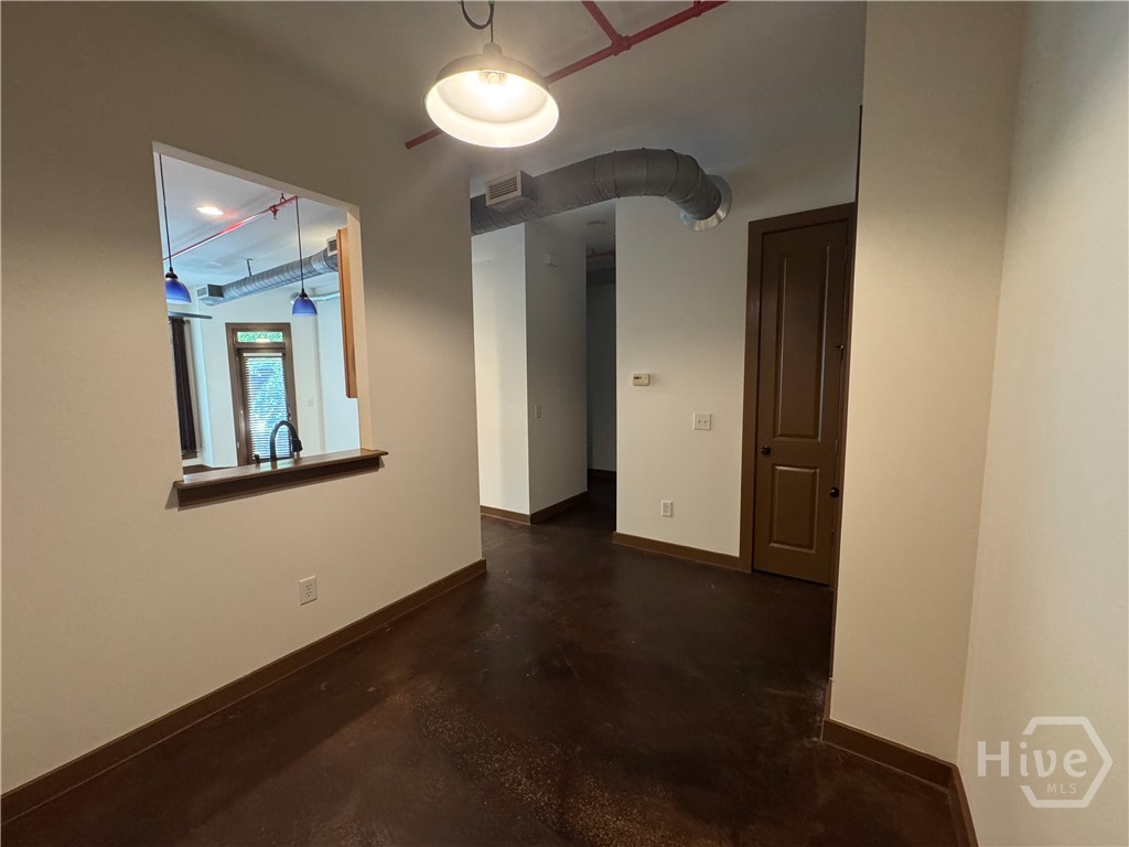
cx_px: 564
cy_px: 424
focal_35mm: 14
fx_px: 457
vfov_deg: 85.7
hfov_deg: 102.1
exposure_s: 1/60
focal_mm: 2.22
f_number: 2.2
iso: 400
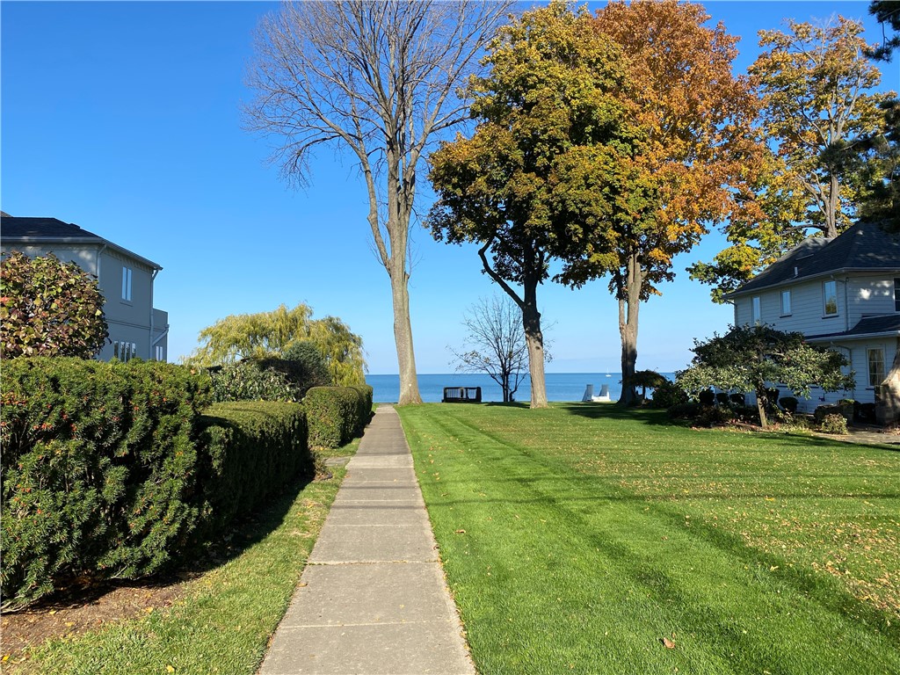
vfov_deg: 53.1
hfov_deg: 67.3
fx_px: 676
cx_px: 450
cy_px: 338
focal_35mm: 26
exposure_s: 1/2315
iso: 32
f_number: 1.8
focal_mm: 4.25
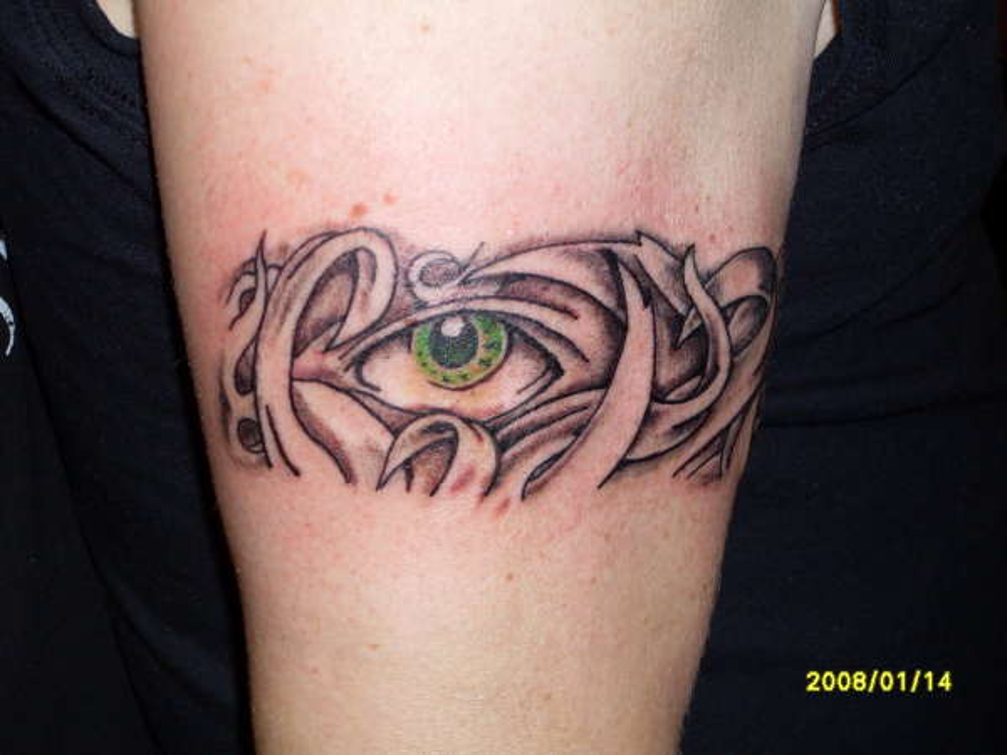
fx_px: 2356
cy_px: 378
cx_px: 504
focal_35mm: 81
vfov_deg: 18.2
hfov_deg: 24.1
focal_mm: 13.5
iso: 100
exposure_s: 1/60
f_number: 4
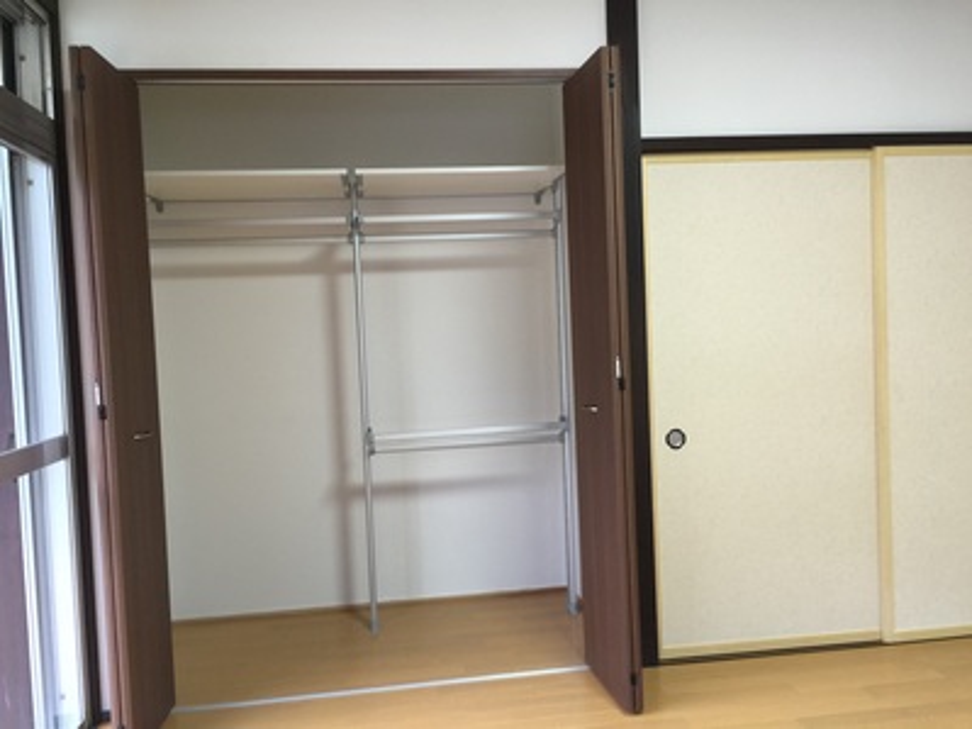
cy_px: 364
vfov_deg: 48.2
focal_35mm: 29
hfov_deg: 61.7
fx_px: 814
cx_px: 486
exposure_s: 1/15
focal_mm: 4.15
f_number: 2.2
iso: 40
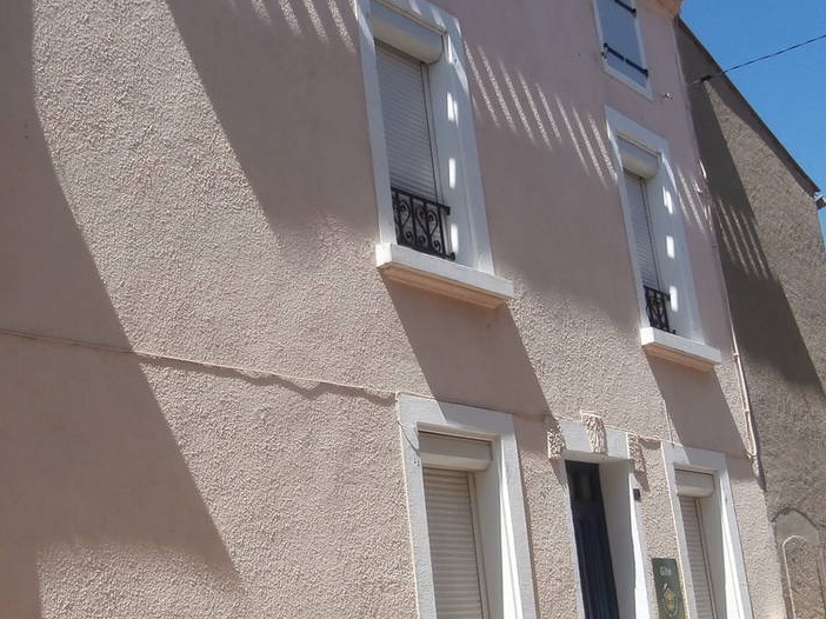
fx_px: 644
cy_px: 308
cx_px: 386
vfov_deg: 51.3
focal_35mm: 27
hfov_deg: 65.3
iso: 100
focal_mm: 4.2
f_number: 3
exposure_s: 1/1250
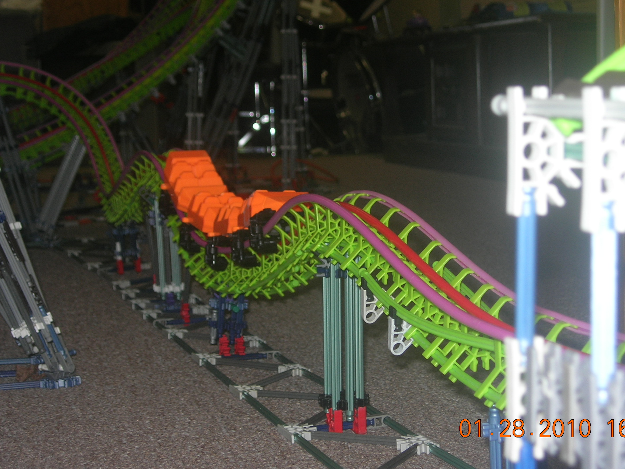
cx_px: 356
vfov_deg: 21.0
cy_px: 215
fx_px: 1264
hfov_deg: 27.7
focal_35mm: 70
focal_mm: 12.7
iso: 64
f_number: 3.5
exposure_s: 1/60.1
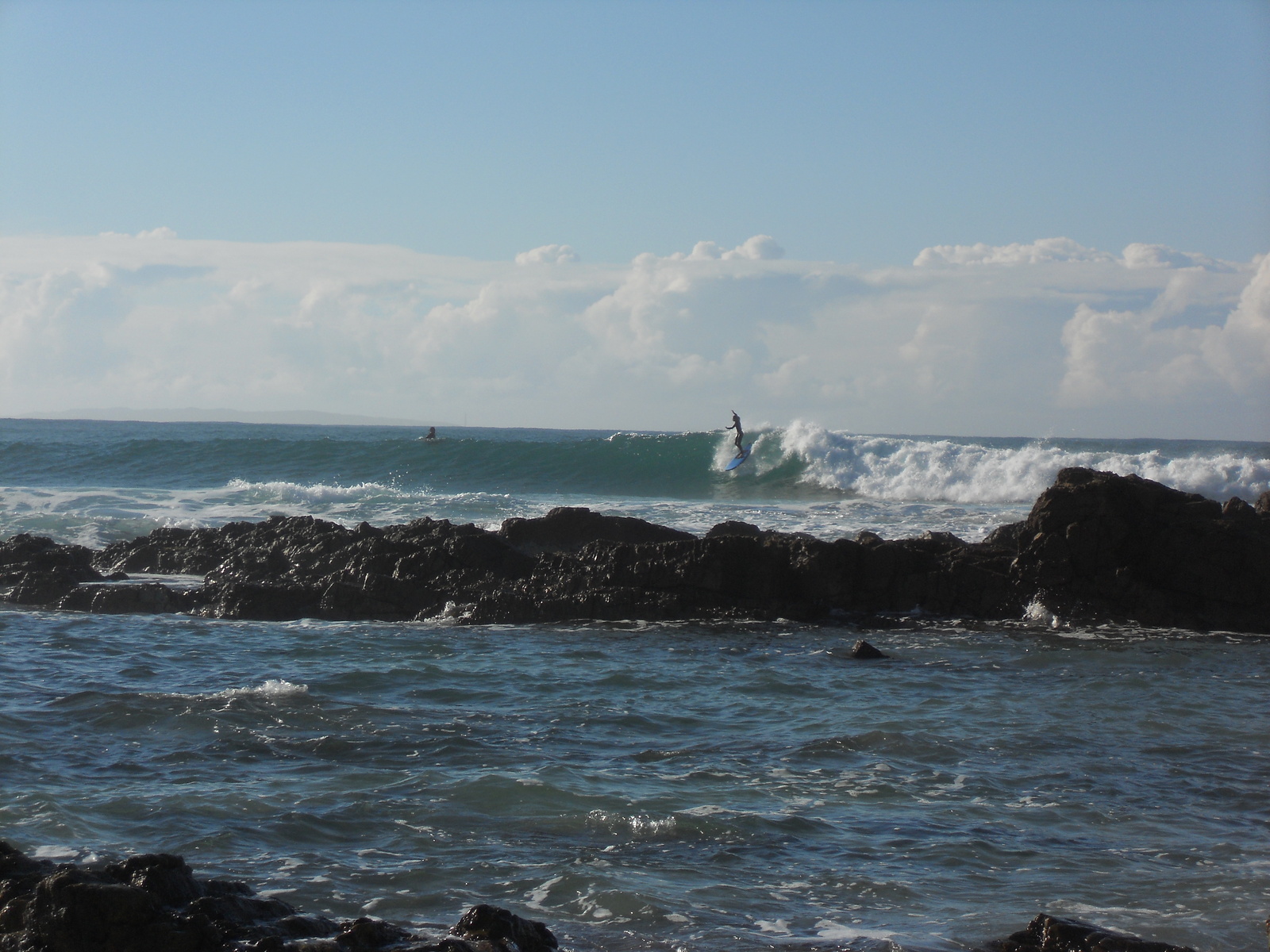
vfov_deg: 13.7
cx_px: 635
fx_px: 3962
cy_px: 476
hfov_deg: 18.2
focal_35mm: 108
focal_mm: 19.6
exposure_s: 1/640
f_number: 5.9
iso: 80
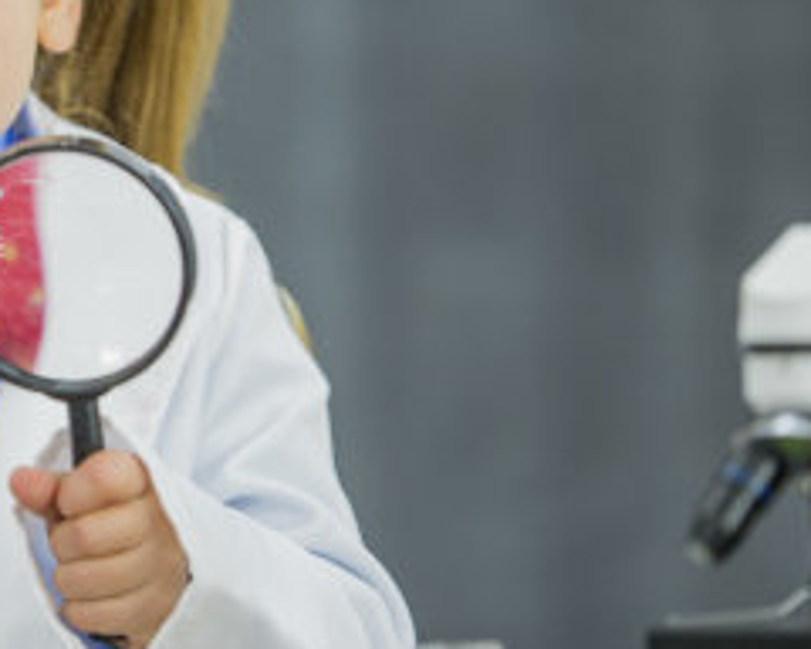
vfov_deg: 3.2
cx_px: 68
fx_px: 11497
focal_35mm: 479
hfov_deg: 4.0
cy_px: 301
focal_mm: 200
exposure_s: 1/250
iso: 320
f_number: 2.5
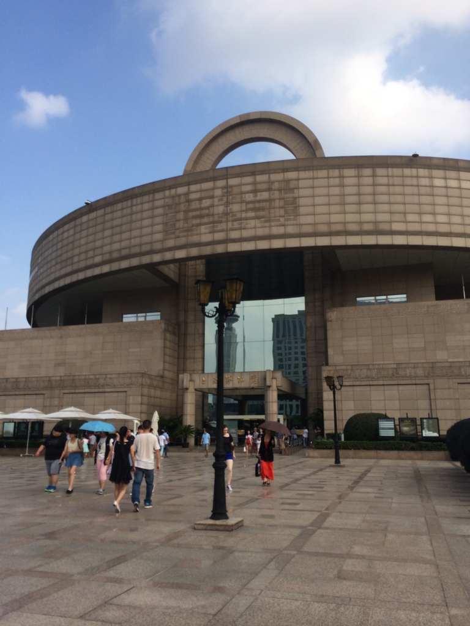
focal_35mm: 30
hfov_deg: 46.8
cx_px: 235
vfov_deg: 60.0
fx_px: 543
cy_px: 313
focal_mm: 4.12
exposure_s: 1/1866
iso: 32
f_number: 2.2
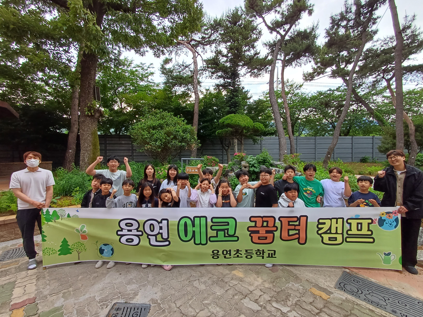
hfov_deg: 94.5
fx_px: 196
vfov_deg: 78.1
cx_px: 212
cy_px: 158
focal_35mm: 16
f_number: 2.2
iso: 40
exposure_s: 1/179
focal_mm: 1.64
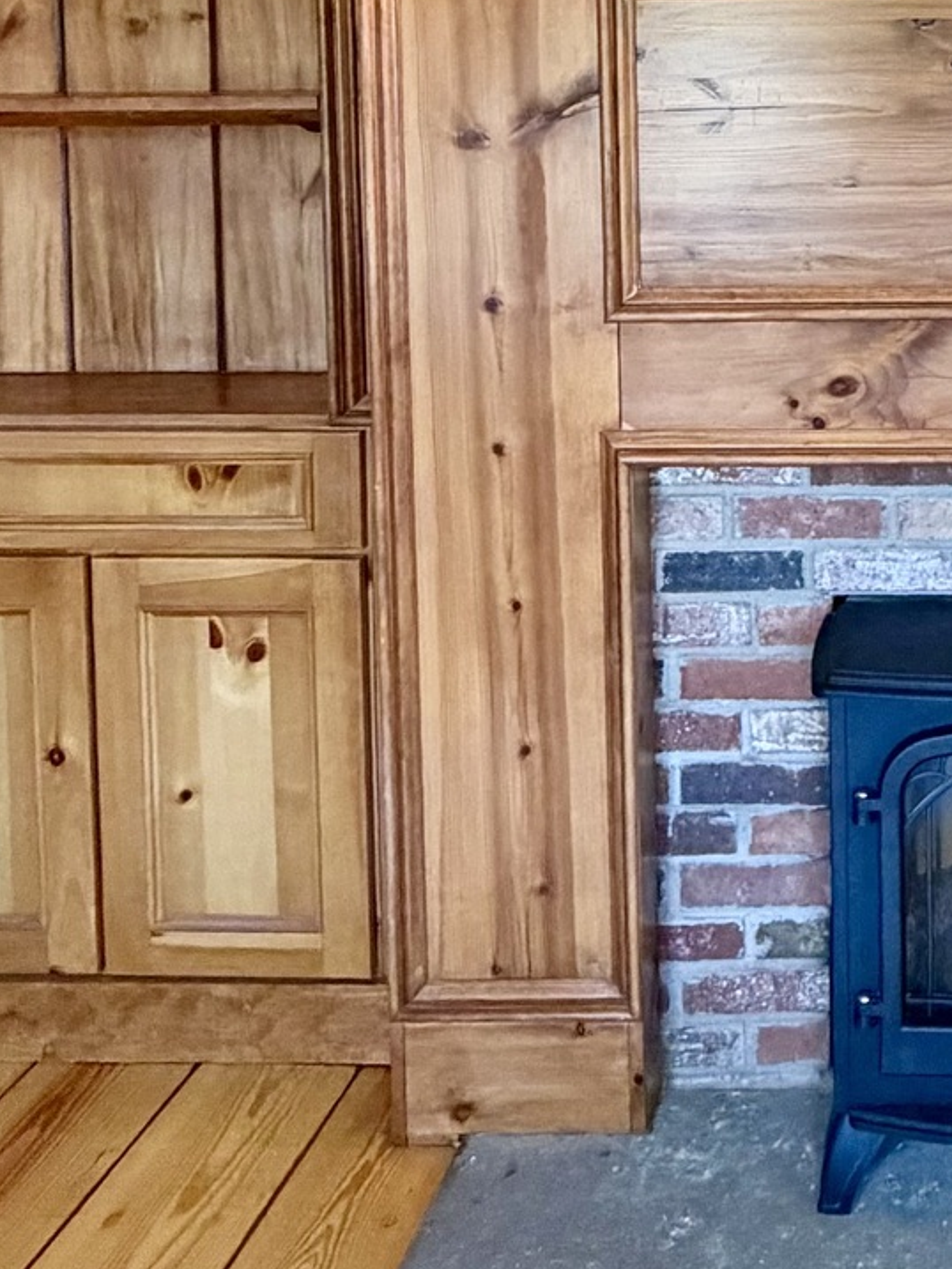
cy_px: 150
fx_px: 1650
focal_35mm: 45
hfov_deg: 29.5
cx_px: 1005
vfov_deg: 39.3
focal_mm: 2.22
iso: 500
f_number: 2.2
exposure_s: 1/60
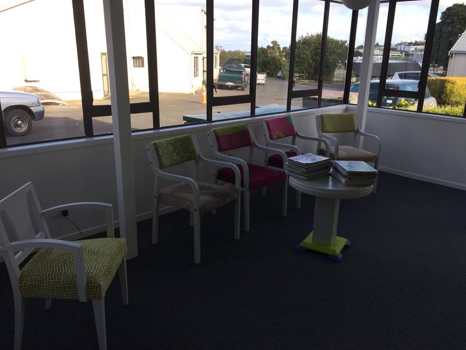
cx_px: 233
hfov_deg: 61.7
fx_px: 390
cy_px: 175
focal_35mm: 29
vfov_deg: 48.2
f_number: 2.2
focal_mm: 4.15
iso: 32
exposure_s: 1/494
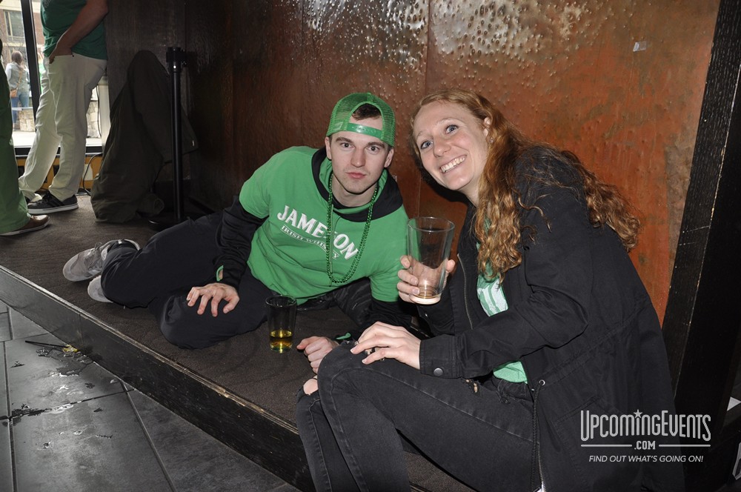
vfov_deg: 47.8
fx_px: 555
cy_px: 246
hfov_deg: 67.4
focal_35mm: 27
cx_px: 370
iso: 400
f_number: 3.5
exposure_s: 1/60
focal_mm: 18
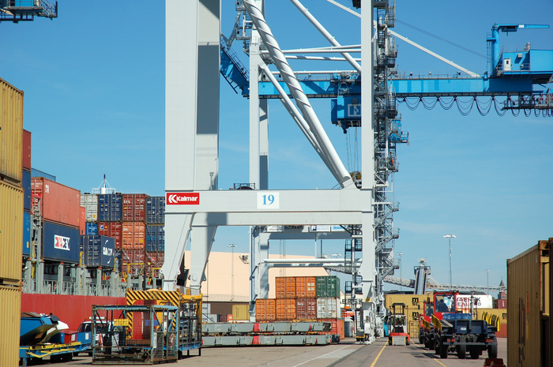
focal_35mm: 105
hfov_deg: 19.5
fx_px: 1611
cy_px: 184
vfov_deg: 13.0
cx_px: 276
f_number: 7.1
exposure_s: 1/800
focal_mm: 70
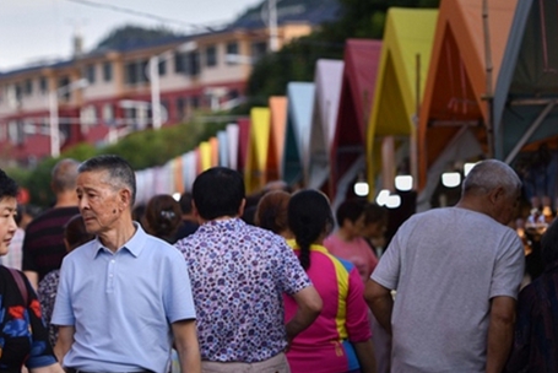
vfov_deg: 8.2
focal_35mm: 167
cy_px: 168
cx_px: 235
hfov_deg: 12.3
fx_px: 2590
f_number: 3.2
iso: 100
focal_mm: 95
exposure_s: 1/320
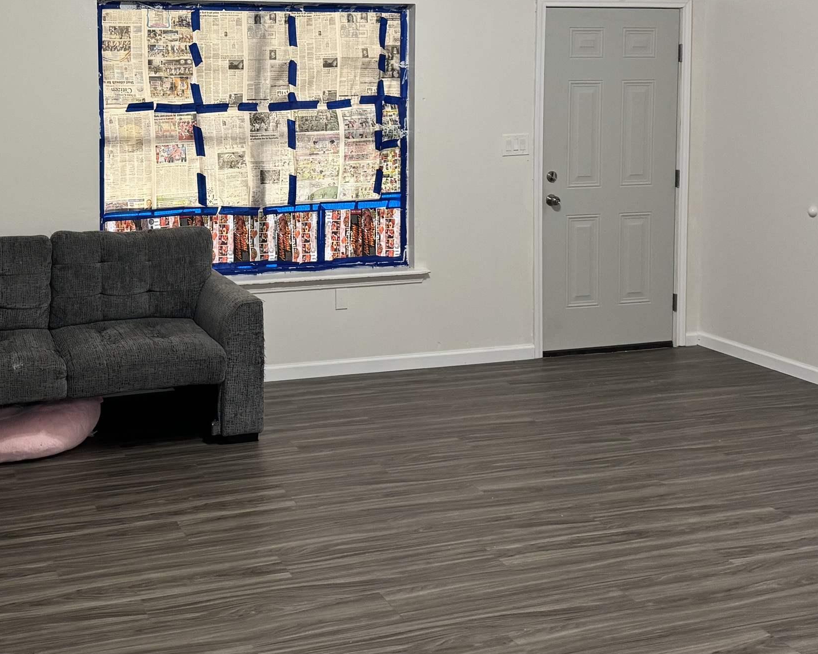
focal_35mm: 44
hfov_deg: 41.2
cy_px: 133
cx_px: 239
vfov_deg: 33.2
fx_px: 1065
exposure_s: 1/60
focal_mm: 6.76
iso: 400
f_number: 1.78
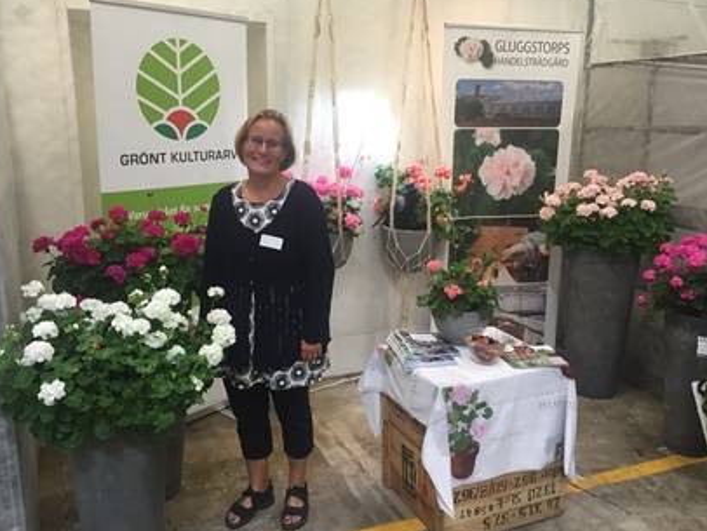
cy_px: 252
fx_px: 654
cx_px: 347
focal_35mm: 32
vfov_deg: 44.2
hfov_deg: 56.8
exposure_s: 1/33
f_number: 2.2
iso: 50
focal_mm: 4.15
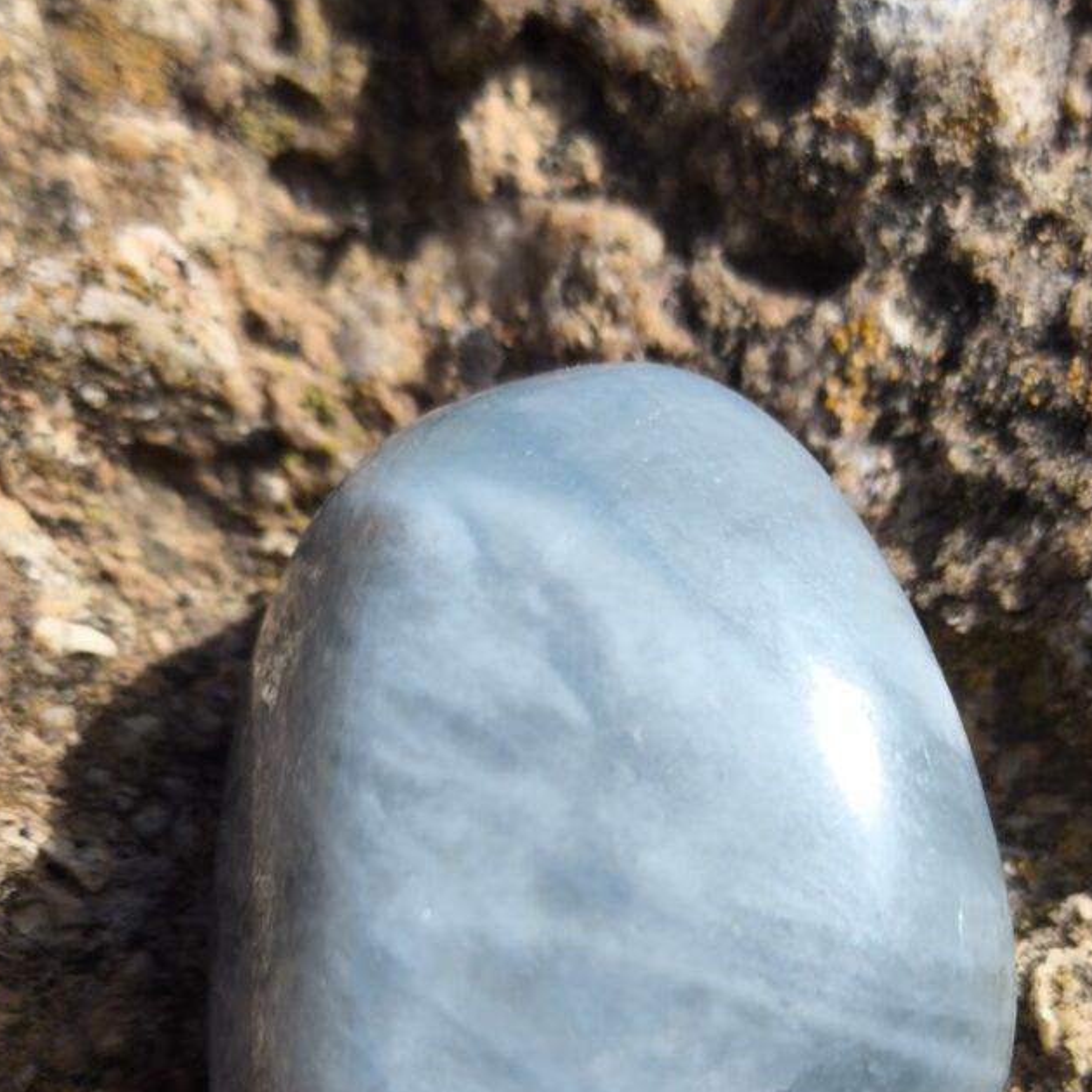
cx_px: 593
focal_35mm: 72
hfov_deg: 24.0
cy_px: 845
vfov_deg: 23.7
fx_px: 2570
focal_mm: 4.71
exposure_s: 1/772
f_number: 1.7
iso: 50
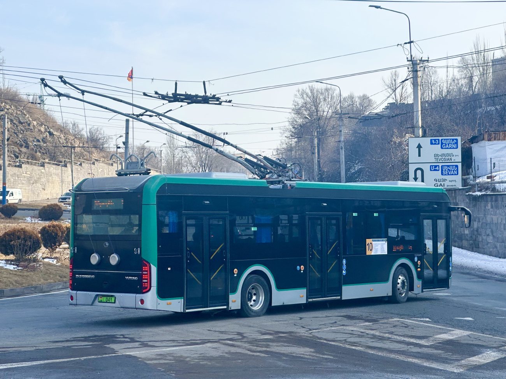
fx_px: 1126
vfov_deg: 19.1
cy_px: 190
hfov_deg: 25.3
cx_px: 253
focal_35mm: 77
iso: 32
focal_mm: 9
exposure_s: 1/630
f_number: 2.8
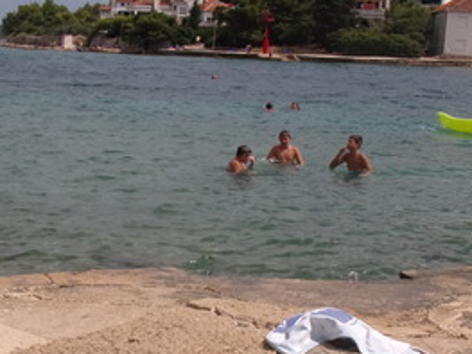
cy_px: 250
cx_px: 140
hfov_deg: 26.5
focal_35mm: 73
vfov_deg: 20.0
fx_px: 995
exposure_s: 1/250
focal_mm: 4.3
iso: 80
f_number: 10.8
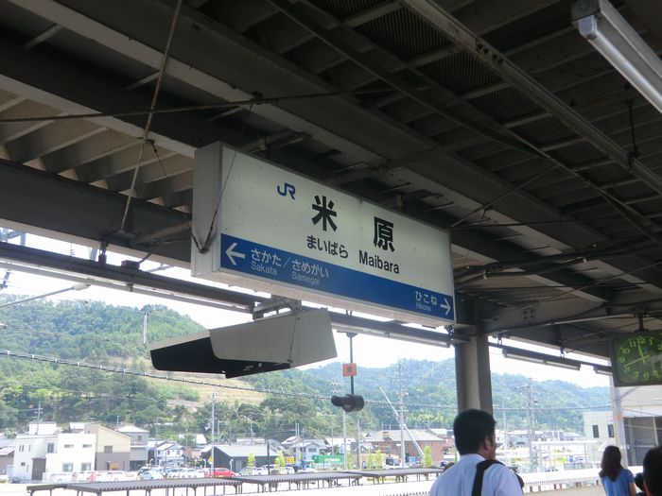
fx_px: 765
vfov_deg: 36.0
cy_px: 248
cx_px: 331
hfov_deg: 46.8
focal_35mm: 40
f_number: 3.8
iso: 64
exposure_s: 1/160
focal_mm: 7.1
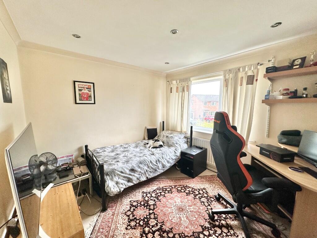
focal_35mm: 14
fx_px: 128
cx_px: 158
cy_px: 119
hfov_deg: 102.1
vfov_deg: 85.7
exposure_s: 1/99
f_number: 2.2
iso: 100
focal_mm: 2.22
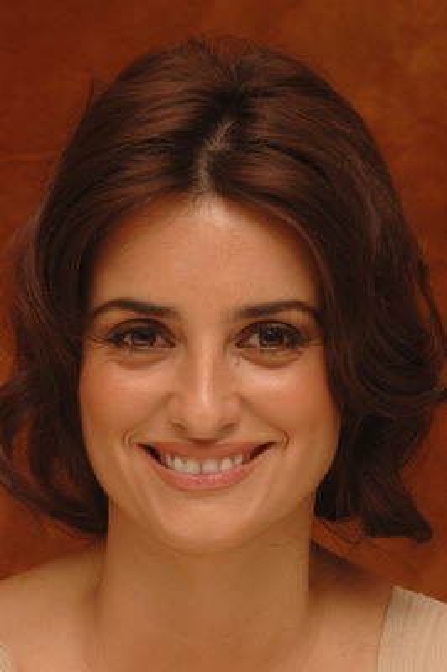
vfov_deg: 9.5
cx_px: 224
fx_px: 4058
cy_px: 336
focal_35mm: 218
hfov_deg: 6.3
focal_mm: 145
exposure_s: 1/400
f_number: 11
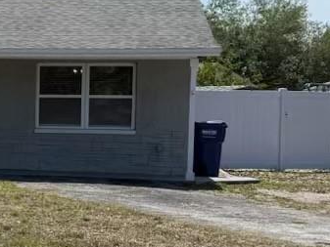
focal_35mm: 114
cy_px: 144
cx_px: -115
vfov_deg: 13.0
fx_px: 1087
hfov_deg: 16.2
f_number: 1.78
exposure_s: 1/6711
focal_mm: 6.76
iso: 80
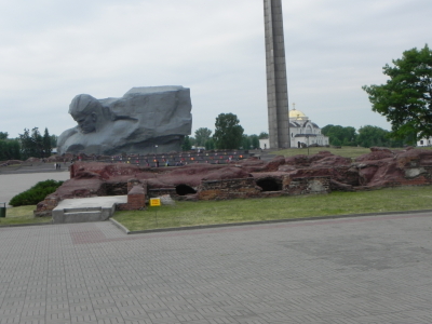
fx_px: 649
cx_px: 216
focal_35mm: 52
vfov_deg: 28.0
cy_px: 162
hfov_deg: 36.8
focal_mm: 9.2
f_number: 7.1
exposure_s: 1/360
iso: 160
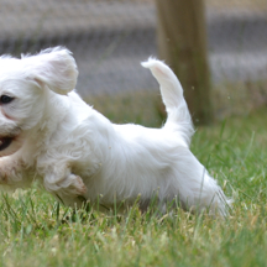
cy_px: 192
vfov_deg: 4.5
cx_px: 7
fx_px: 3368
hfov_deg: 4.5
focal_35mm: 386
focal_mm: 102
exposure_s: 1/1600
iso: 400
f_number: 5.6
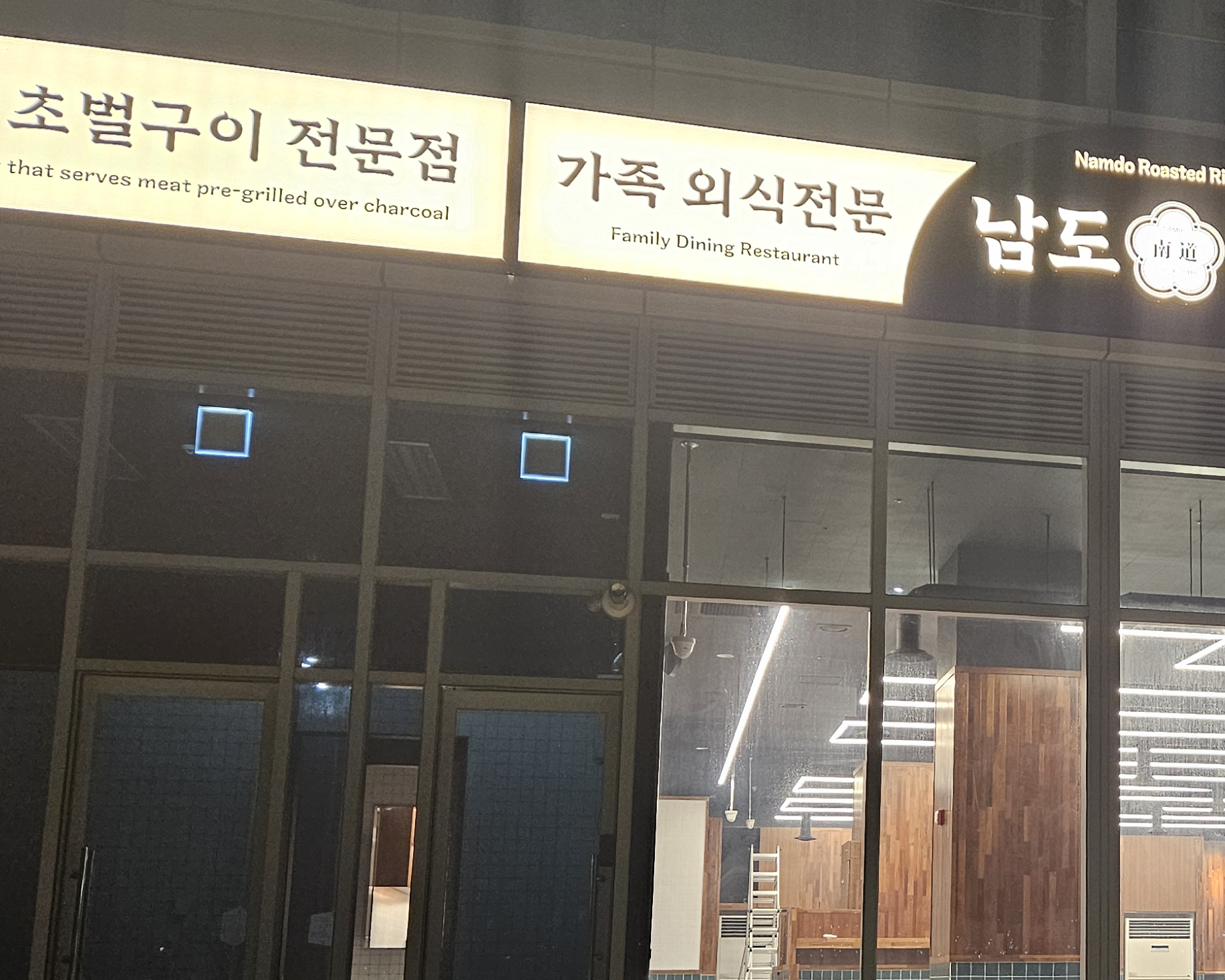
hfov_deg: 35.4
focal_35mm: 49
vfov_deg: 30.6
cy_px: 671
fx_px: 1776
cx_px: 1148
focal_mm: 5.4
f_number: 1.8
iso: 320
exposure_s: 1/120
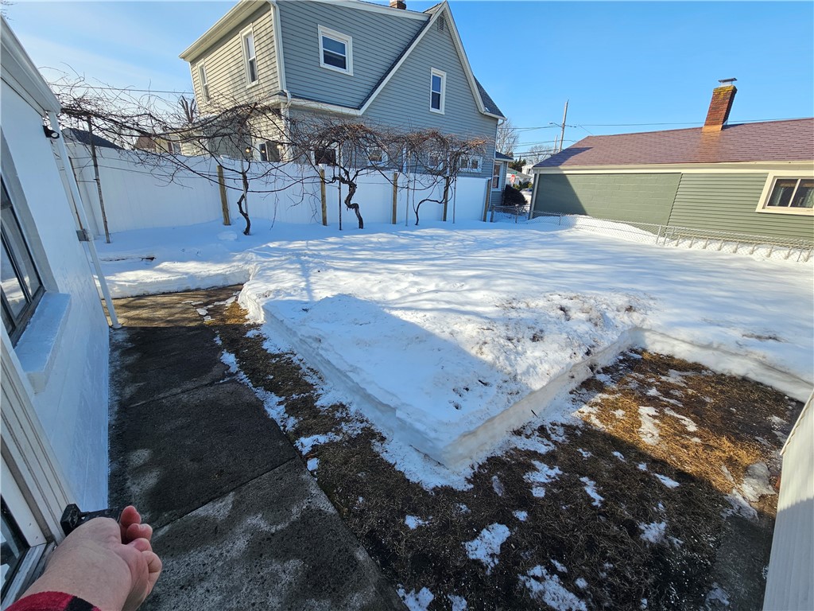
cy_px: 306
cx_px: 407
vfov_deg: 89.9
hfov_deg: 106.2
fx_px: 306
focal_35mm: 13
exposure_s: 1/1148
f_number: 2.2
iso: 50
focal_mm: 2.2
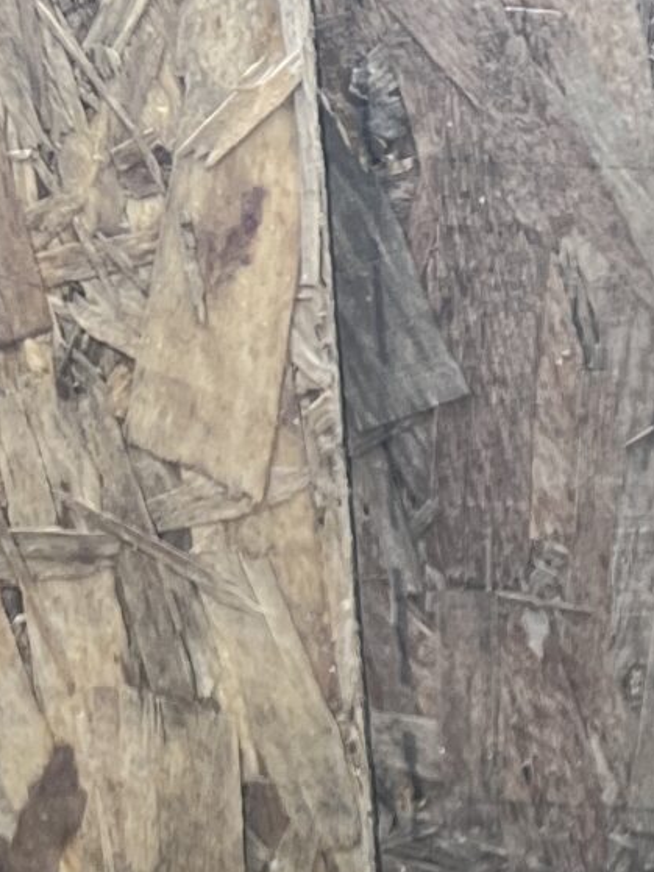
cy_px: 1485
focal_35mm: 119
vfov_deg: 14.8
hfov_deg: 11.3
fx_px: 2999
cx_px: 1288
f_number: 1.5
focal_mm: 5.7
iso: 80
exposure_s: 1/60
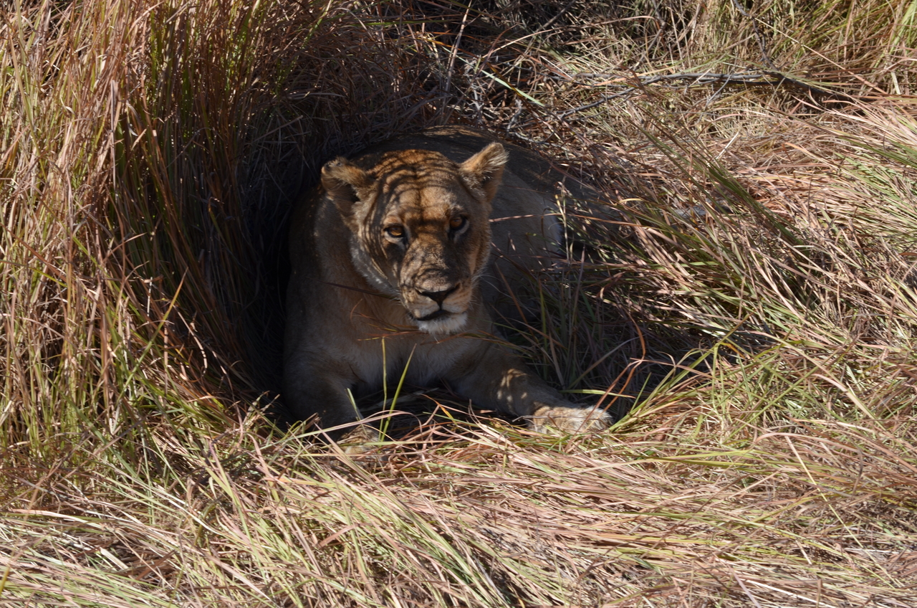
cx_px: 458
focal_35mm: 174
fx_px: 4423
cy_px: 304
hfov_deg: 11.8
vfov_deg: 7.9
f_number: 8
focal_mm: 116
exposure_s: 1/250
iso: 125
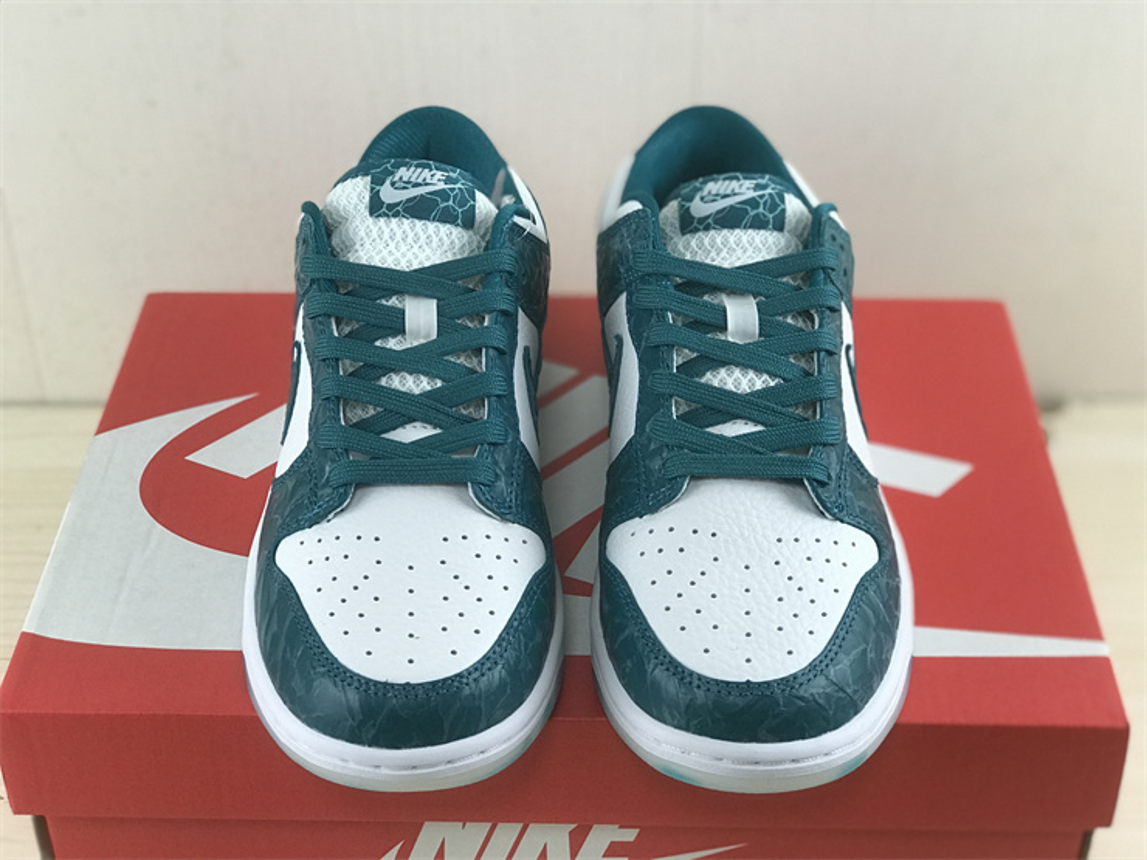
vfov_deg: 25.7
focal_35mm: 57
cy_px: 430
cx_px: 574
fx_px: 1889
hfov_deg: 33.8
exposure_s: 1/50
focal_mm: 6.6
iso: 100
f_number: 2.8
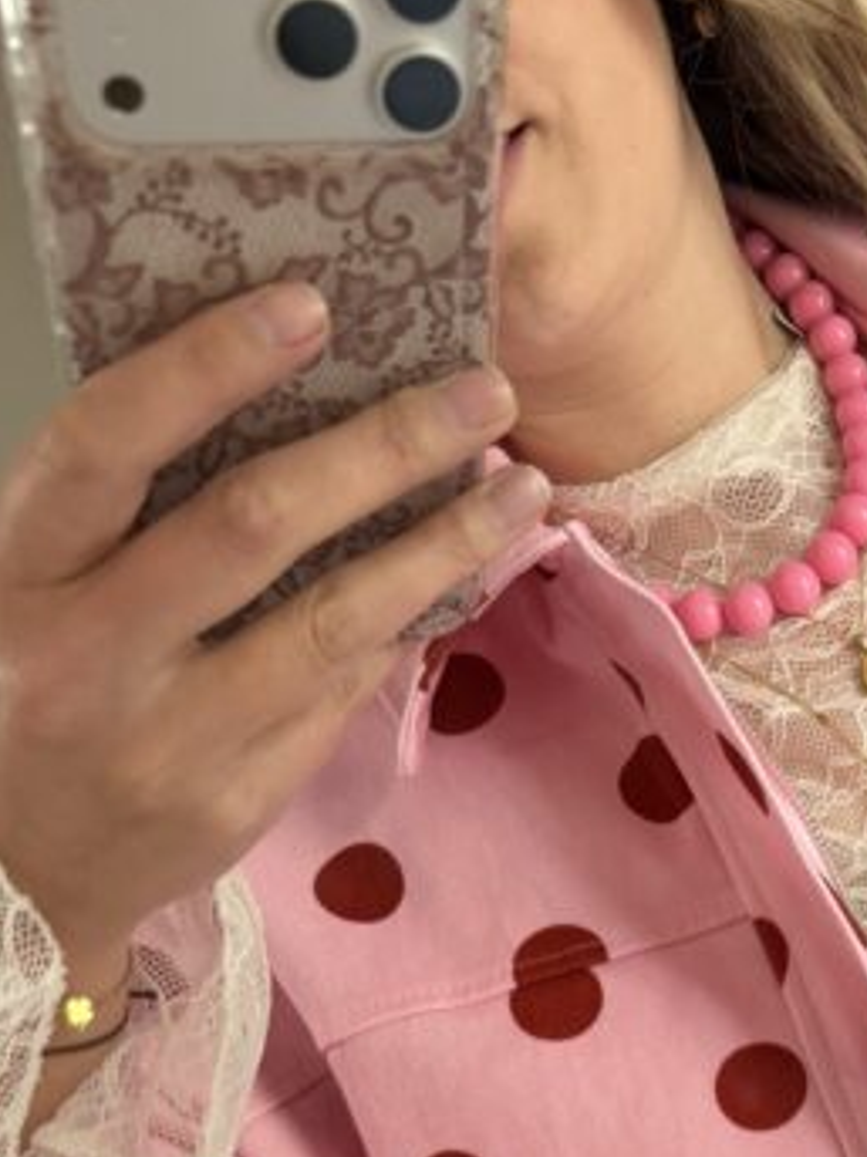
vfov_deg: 31.4
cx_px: 955
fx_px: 1871
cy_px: 1197
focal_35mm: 56
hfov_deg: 24.3
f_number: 1.78
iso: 160
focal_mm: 6.76
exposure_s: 1/121
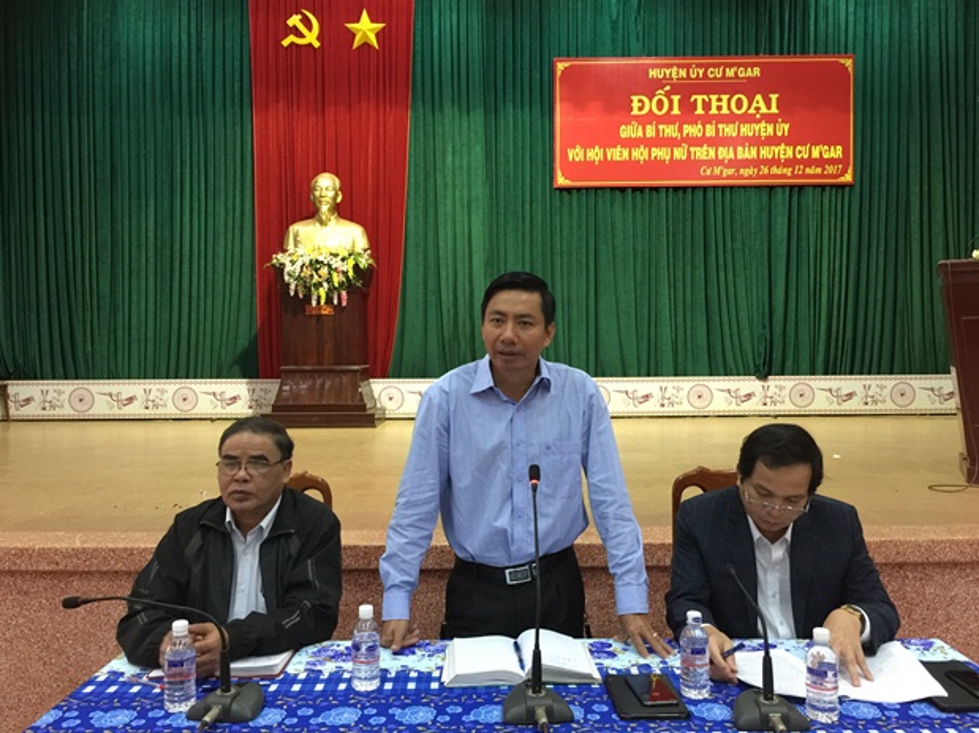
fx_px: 848
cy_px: 357
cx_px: 490
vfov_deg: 46.8
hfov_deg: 60.0
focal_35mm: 30
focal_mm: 4.15
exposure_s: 1/8
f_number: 2.2
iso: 125
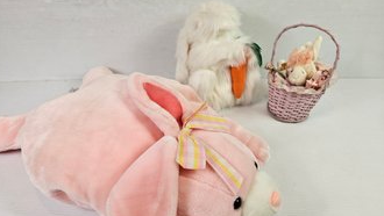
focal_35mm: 26
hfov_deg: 71.9
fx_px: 265
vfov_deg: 44.4
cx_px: 189
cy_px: 118
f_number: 1.8
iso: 64
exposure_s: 1/120
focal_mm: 5.4
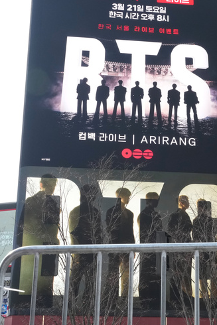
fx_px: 623
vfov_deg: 29.2
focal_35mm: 69
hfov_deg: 19.6
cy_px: 167
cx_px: 173
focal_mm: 33
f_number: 13
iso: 1600
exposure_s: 1/500
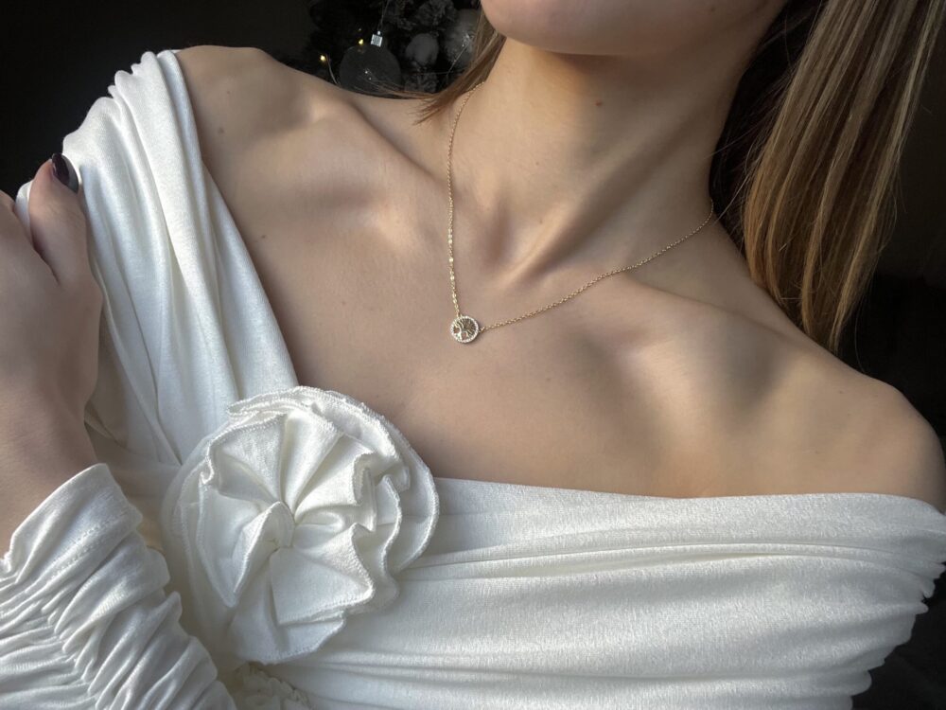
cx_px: 473
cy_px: 355
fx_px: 820
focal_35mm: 30
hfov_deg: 60.0
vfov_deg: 46.8
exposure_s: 1/121
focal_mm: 2.71
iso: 50
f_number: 2.2
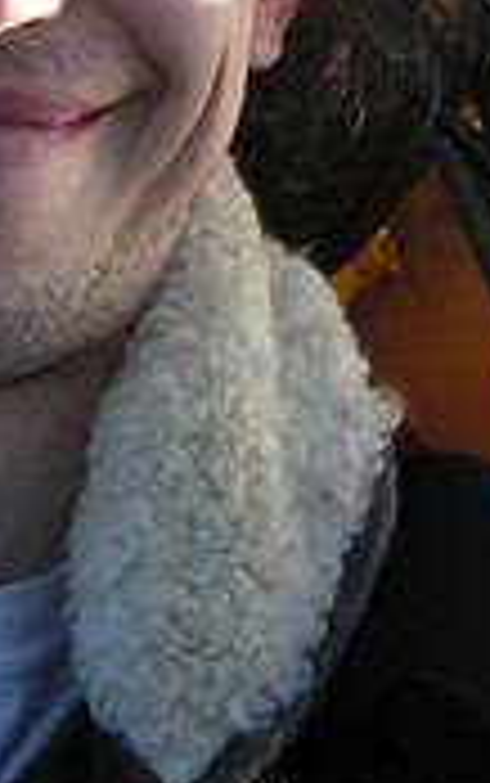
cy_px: -81
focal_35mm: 116
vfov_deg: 17.4
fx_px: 2474
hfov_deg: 11.2
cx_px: 29
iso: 50
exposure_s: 1/350
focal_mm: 6
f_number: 2.8
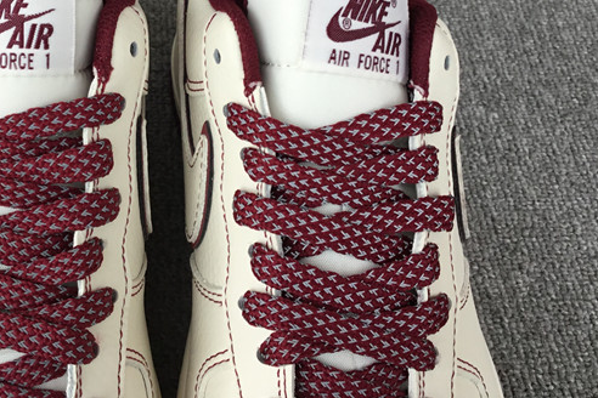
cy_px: 79
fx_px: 980
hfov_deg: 33.5
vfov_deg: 22.7
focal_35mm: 59
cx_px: 176
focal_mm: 3.3
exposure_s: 1/100
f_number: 2.4
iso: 25
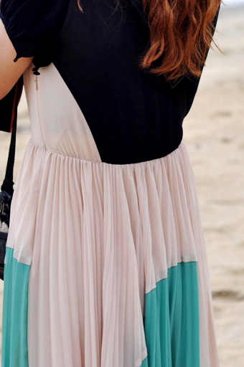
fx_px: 1529
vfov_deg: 13.5
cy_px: 3
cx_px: 123
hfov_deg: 9.1
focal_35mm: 150
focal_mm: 50
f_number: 3.5
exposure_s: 1/320
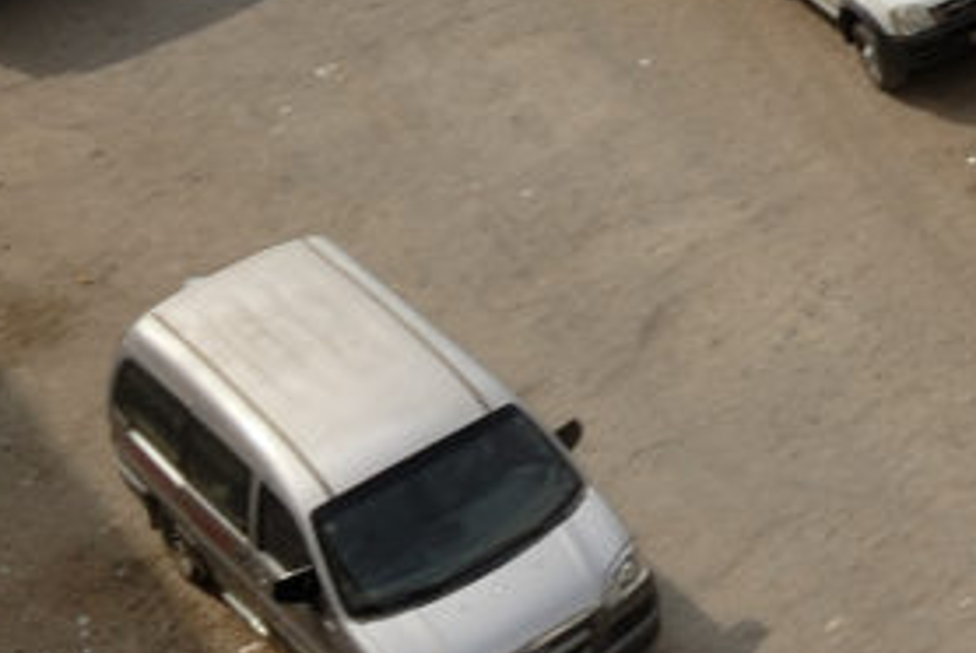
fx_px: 3284
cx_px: 2651
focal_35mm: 121
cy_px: -1094
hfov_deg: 11.9
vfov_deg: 9.6
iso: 100
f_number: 8
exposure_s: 1/400
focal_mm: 14
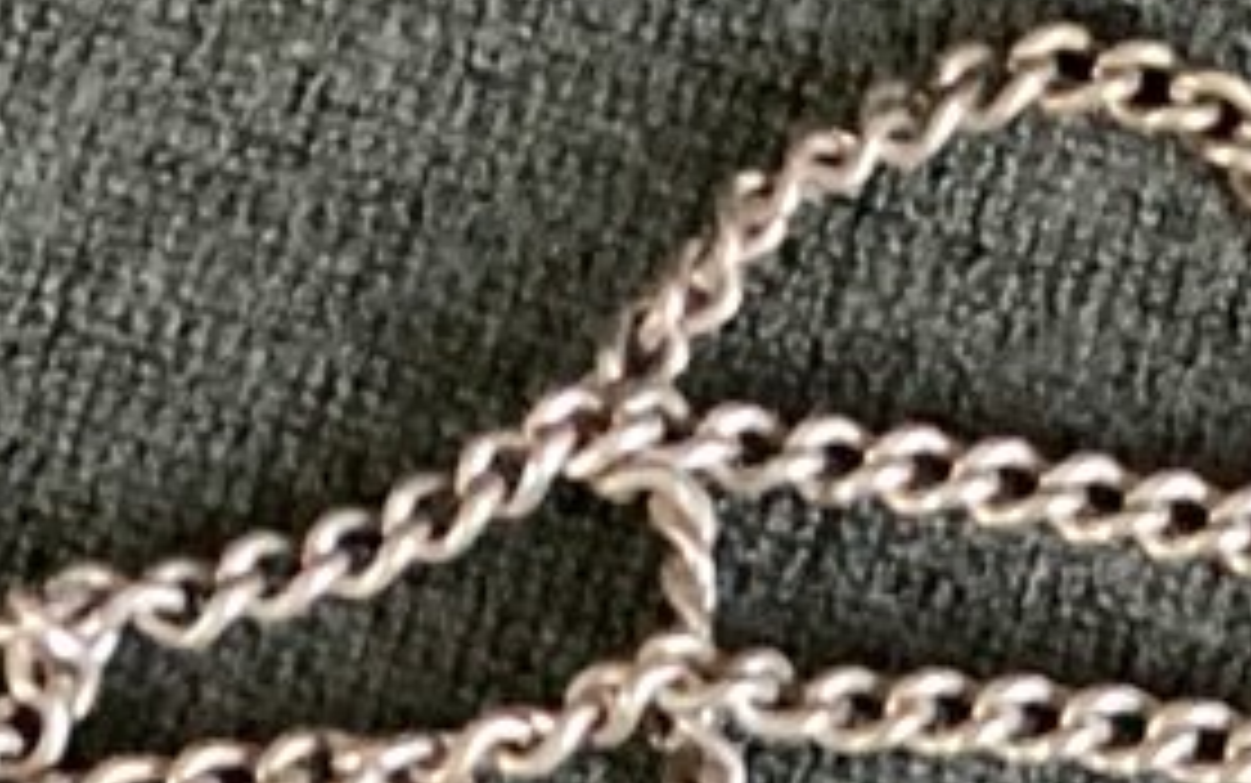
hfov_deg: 11.5
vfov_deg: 6.7
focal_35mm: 179
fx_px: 6105
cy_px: 2266
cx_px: 1501
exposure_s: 1/60
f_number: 2.4
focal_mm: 3.3
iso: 400
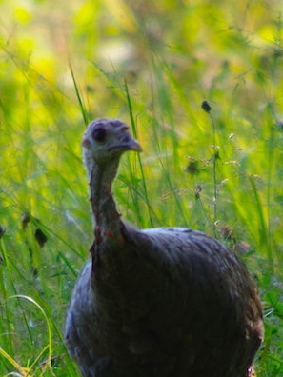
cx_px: 158
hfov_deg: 0.7
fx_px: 24003
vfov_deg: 0.9
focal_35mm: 2202
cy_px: 288
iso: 800
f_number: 8
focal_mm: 420
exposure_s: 1/200
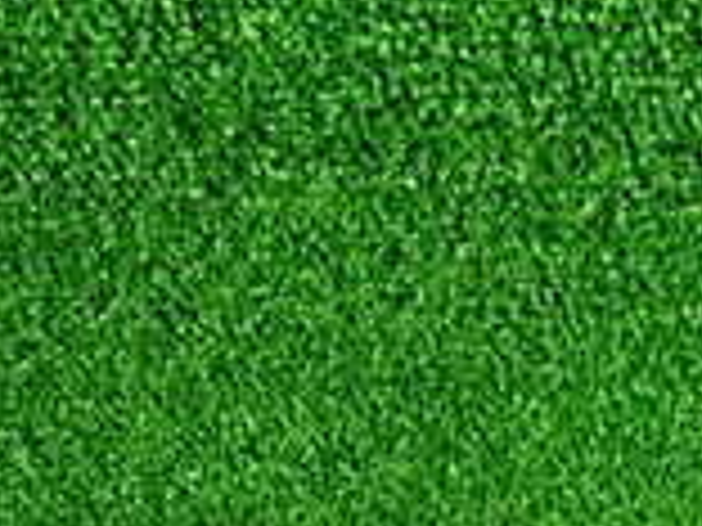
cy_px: 755
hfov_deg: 17.8
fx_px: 1947
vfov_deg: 14.5
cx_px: 1120
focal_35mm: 96
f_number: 2
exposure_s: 1/30
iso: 800
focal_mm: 4.5
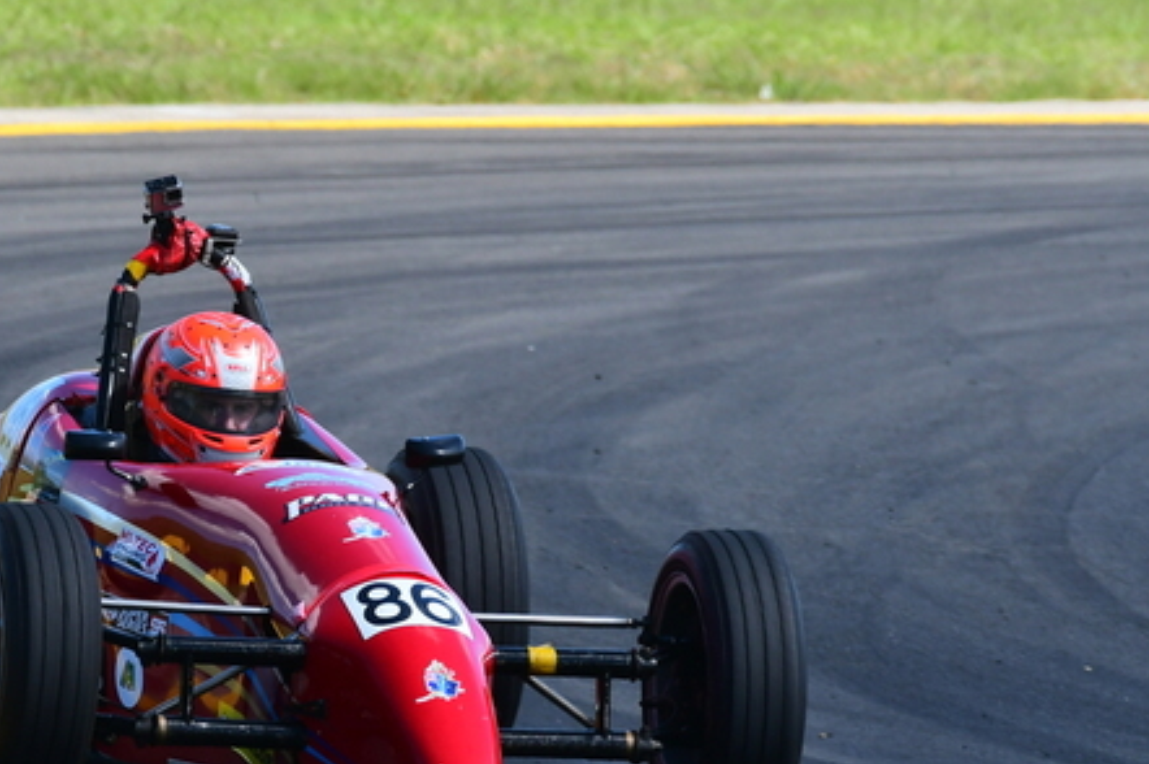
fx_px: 38972
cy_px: 357
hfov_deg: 1.7
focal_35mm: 1222
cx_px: 148
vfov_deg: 1.1
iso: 500
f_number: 9
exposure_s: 1/640
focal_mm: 450
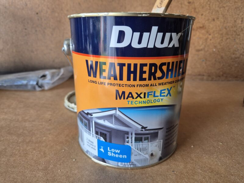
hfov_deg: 73.9
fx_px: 162
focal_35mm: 23
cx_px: 122
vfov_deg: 58.9
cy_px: 92
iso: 125
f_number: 1.8
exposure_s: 1/100
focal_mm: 5.4
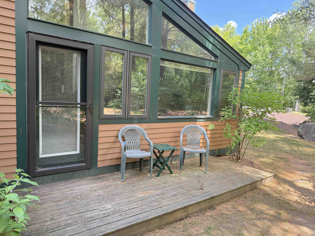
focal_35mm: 24
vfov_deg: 56.8
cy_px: 118
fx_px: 218
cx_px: 158
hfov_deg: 71.6
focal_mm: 6.76
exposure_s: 1/241
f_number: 1.78
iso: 160
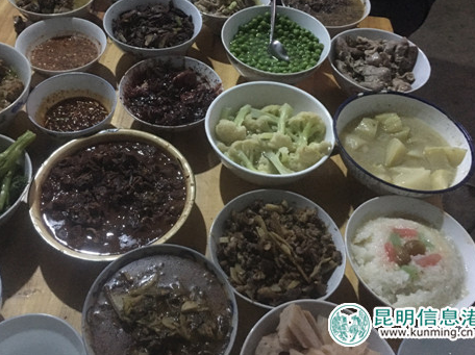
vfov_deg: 40.5
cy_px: 143
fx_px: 480
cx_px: 208
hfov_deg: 52.5
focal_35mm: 35
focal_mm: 4.15
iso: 320
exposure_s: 1/4
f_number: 2.2
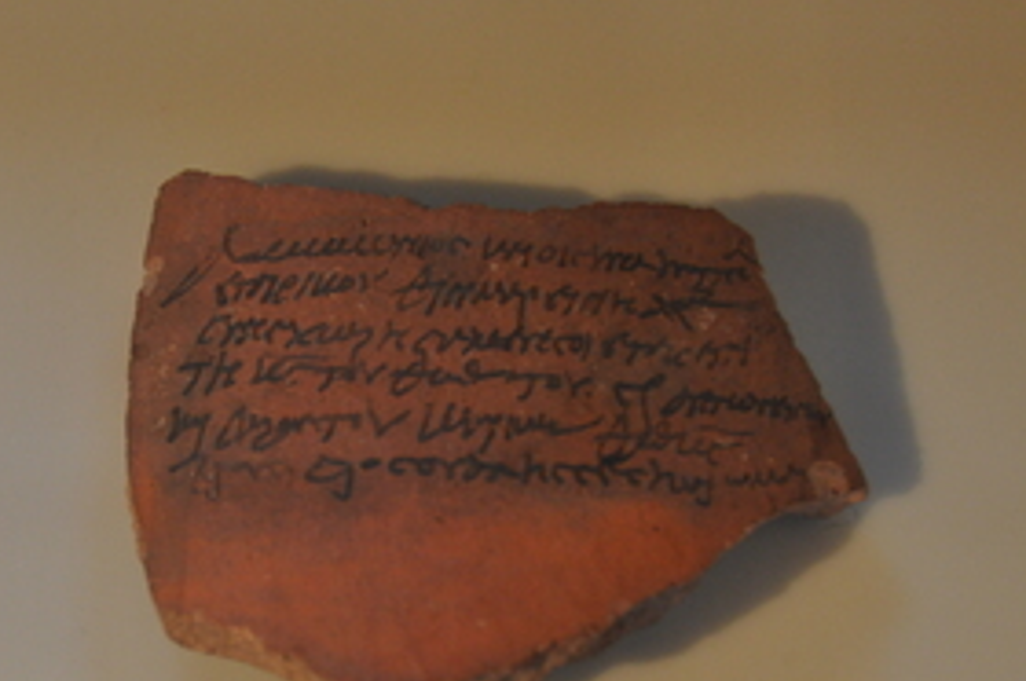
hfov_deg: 15.8
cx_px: 330
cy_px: 461
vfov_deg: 10.5
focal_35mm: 130
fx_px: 3695
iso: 1000
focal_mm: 55
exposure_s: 1/13
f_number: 4.8
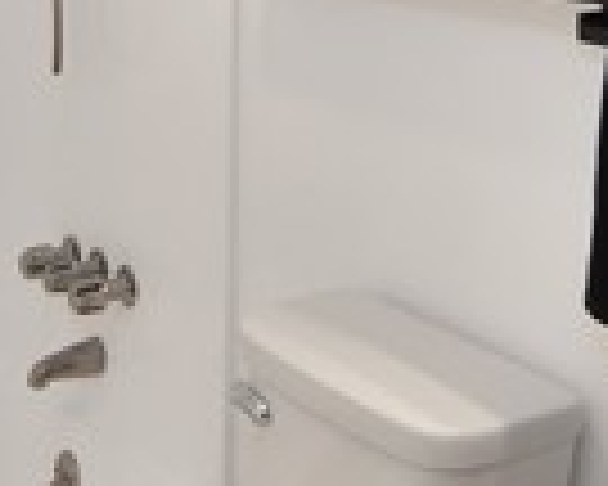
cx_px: 243
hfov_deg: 28.2
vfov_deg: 20.9
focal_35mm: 67
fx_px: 1206
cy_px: -128
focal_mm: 10
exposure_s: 1/60
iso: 250
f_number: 4
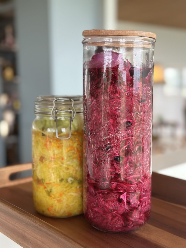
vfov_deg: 39.7
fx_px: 344
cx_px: 93
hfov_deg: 30.3
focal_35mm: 48
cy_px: 124
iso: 160
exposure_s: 1/100
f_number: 1.78
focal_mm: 6.86
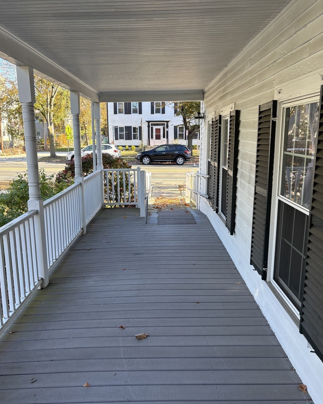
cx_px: 160
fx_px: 335
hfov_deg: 51.5
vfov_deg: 62.2
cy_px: 202
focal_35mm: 28
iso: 40
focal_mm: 5.96
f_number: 1.6
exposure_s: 1/189
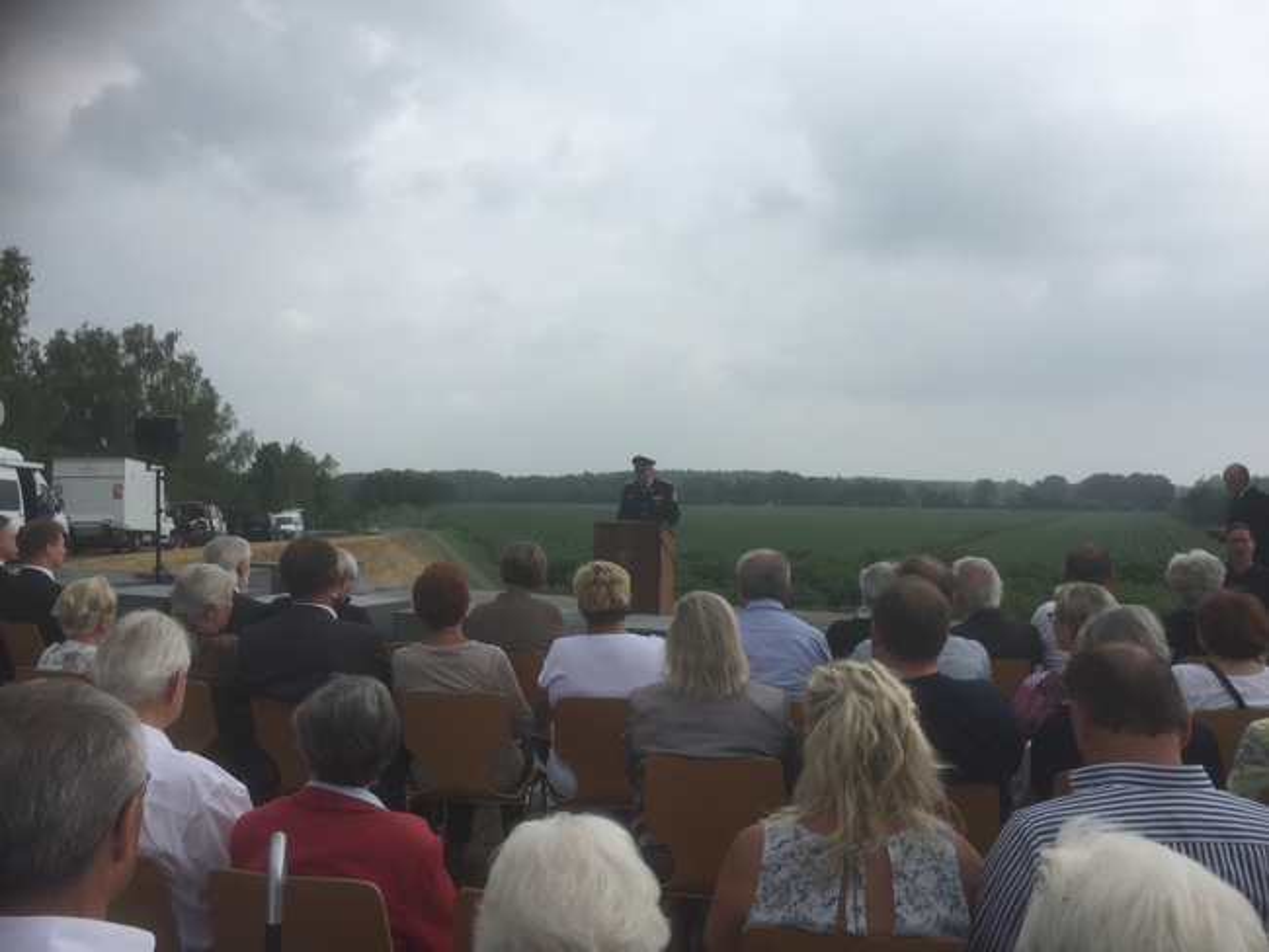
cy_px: 476
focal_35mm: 29
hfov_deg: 61.6
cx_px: 634
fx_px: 1064
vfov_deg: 48.3
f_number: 2.2
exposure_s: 1/1412
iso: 32
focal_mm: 4.15
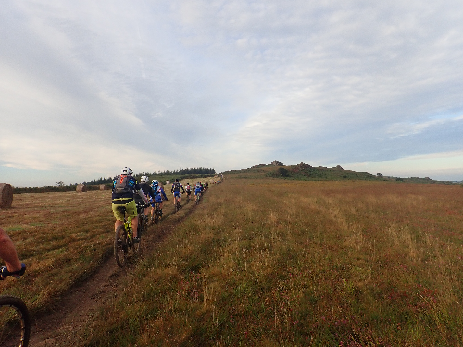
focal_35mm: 25
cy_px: 174
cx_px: 232
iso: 200
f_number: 2.8
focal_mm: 4.5
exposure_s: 1/1250
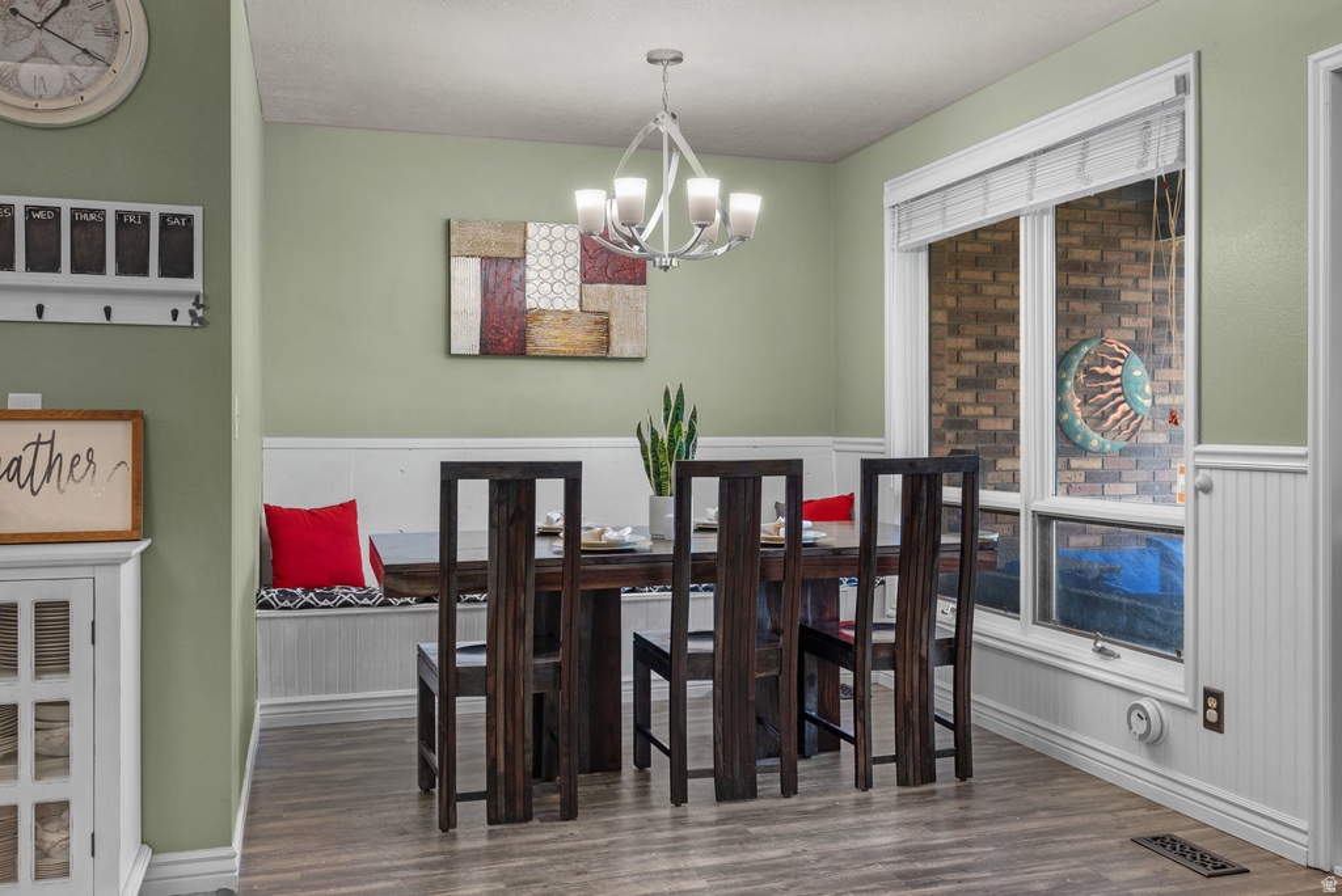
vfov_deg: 43.7
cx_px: 671
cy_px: 448
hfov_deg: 61.9
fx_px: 1119
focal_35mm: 30
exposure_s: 1.3
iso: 500
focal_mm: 30
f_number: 8
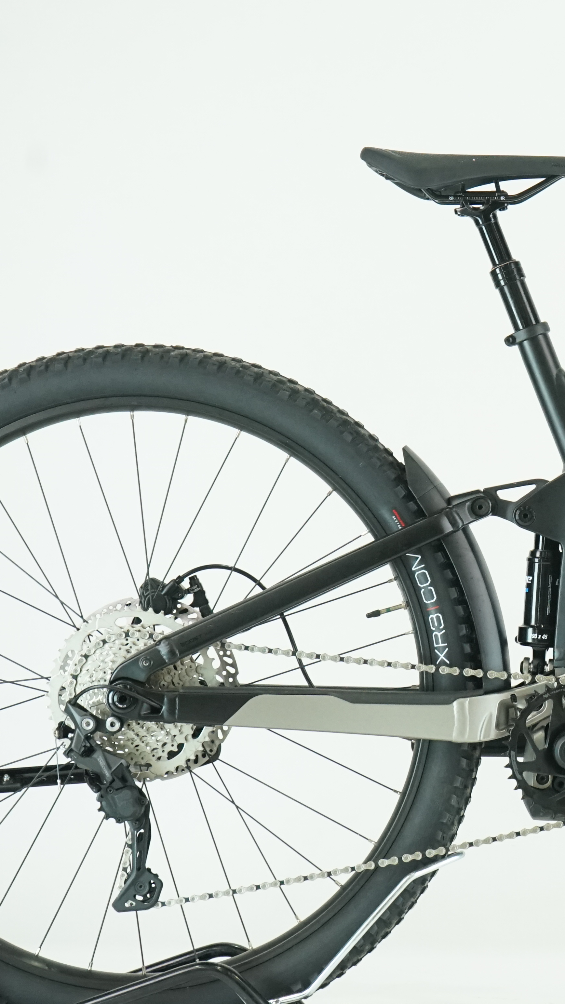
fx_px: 3036
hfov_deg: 10.4
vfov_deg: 18.8
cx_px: 721
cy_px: 465
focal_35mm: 114
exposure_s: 1/200
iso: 2500
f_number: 6.3
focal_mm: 56
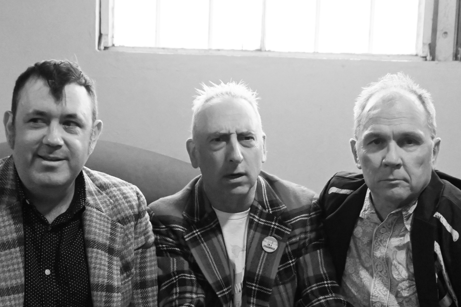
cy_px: 182
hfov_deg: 40.6
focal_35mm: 49
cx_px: 209
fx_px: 623
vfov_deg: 27.7
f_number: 4.2
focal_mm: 25
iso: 12800
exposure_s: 1/50
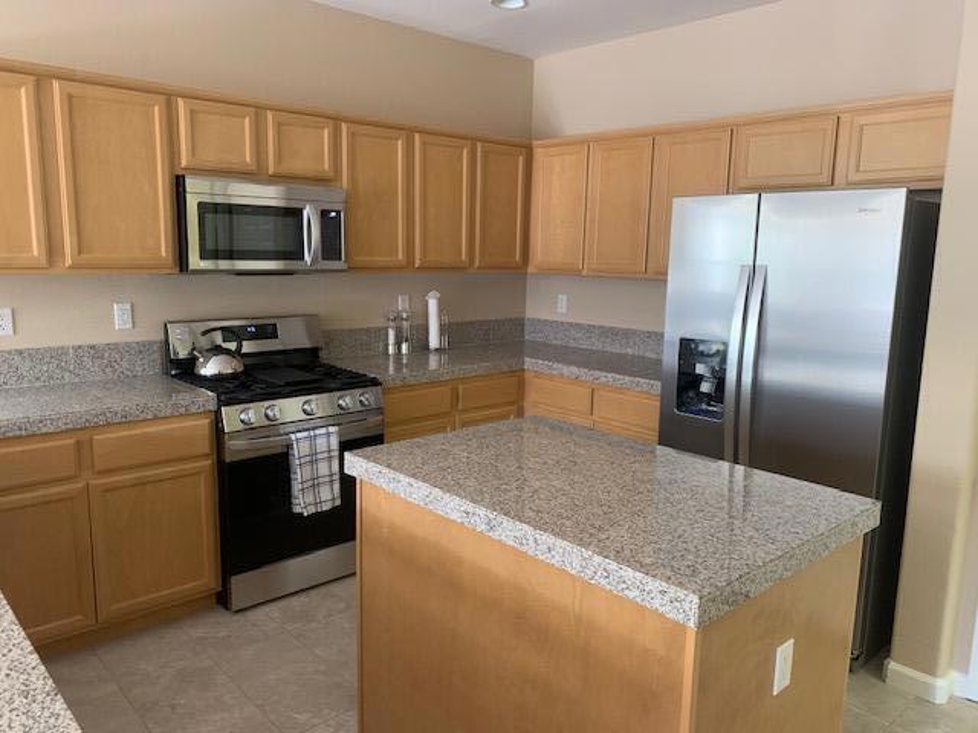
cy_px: 366
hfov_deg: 67.3
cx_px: 489
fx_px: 735
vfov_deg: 53.1
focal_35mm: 26
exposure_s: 1/60
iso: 250
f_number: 1.8
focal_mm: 4.25
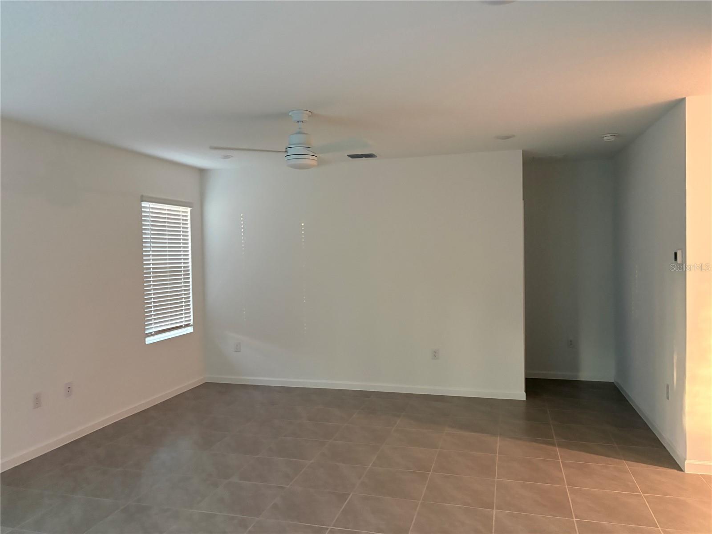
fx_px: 535
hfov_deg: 67.3
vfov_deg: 53.1
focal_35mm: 26
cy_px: 267
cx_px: 356
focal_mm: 5.96
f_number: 1.6
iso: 320
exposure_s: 1/60
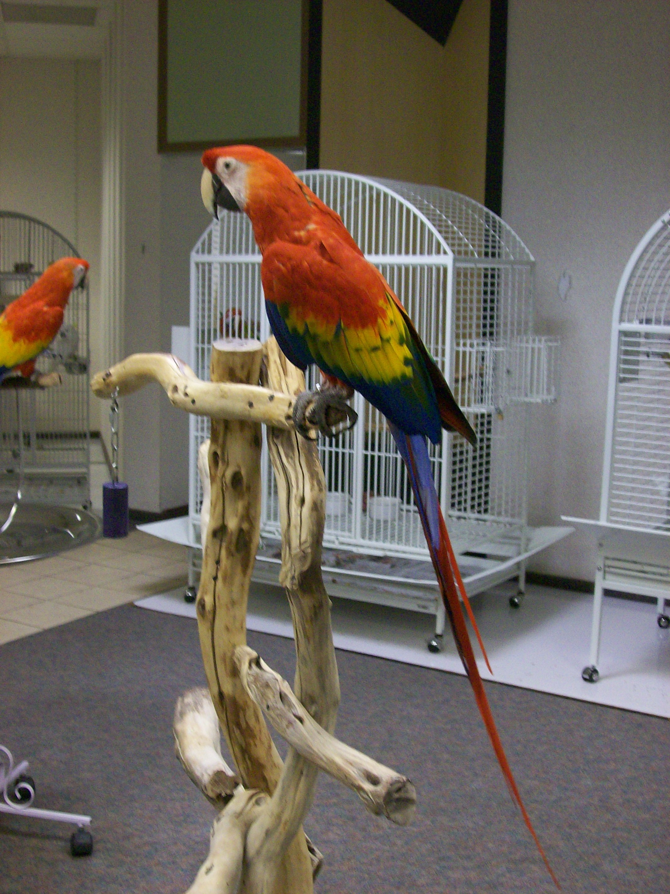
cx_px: 335
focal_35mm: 45
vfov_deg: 42.1
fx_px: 1163
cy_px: 447
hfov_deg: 32.1
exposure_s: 1/21
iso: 160
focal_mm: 7.6
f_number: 3
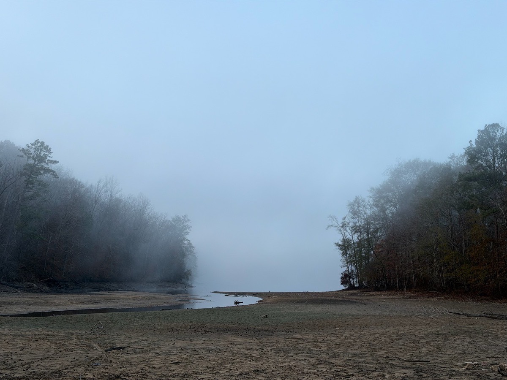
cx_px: 254
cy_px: 190
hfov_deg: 39.7
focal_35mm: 48
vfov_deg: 30.3
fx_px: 703
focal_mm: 6.76
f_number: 1.78
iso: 64
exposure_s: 1/855
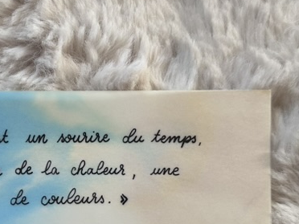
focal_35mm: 66
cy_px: 168
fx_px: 570
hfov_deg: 28.3
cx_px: 34
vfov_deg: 22.1
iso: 200
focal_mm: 6.86
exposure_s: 1/121
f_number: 1.78
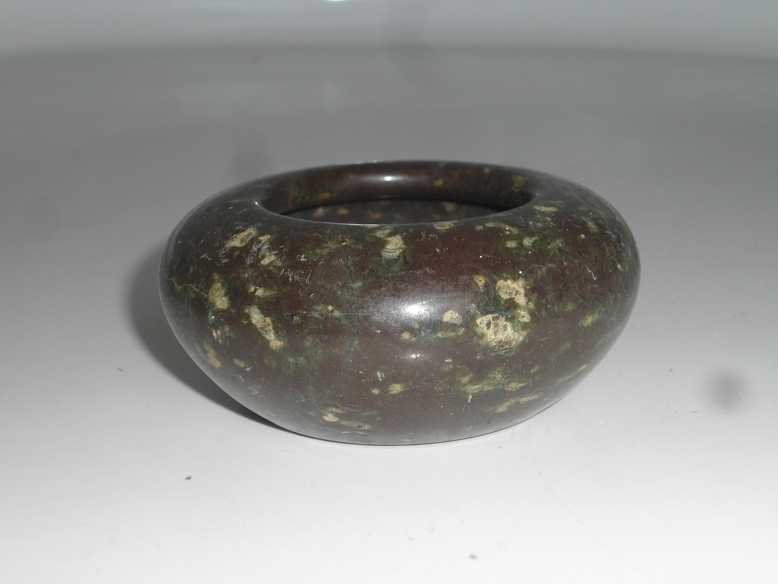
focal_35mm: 63
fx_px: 1416
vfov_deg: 23.3
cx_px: 389
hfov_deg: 30.7
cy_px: 292
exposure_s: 1/60
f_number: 4.2
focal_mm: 11.2
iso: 80
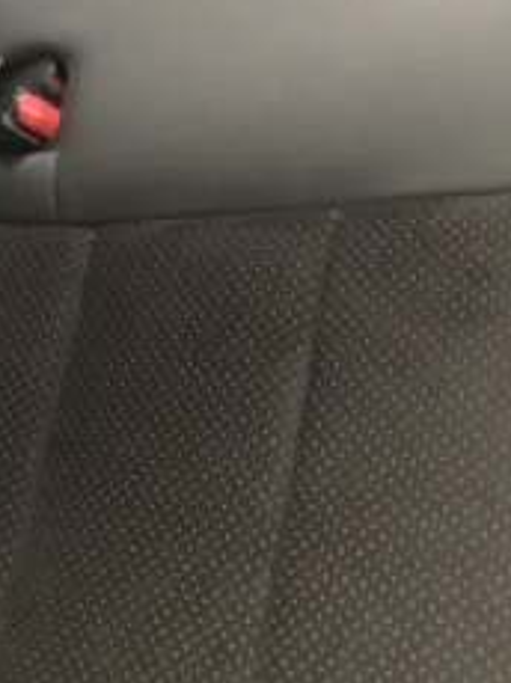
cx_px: -83
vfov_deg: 23.2
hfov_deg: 18.0
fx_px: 1538
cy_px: -113
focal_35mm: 78
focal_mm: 3.99
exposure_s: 1/6
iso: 100
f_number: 1.8
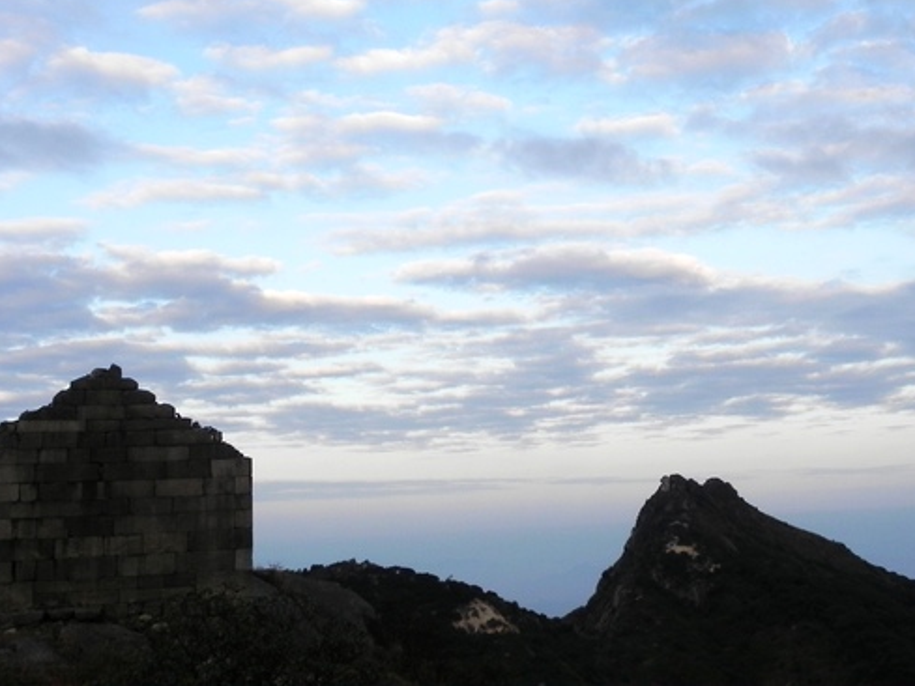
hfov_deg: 36.0
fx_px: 1401
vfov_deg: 27.3
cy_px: 197
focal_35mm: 53
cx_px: 543
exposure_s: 1/213
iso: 160
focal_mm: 6.6
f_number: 5.6
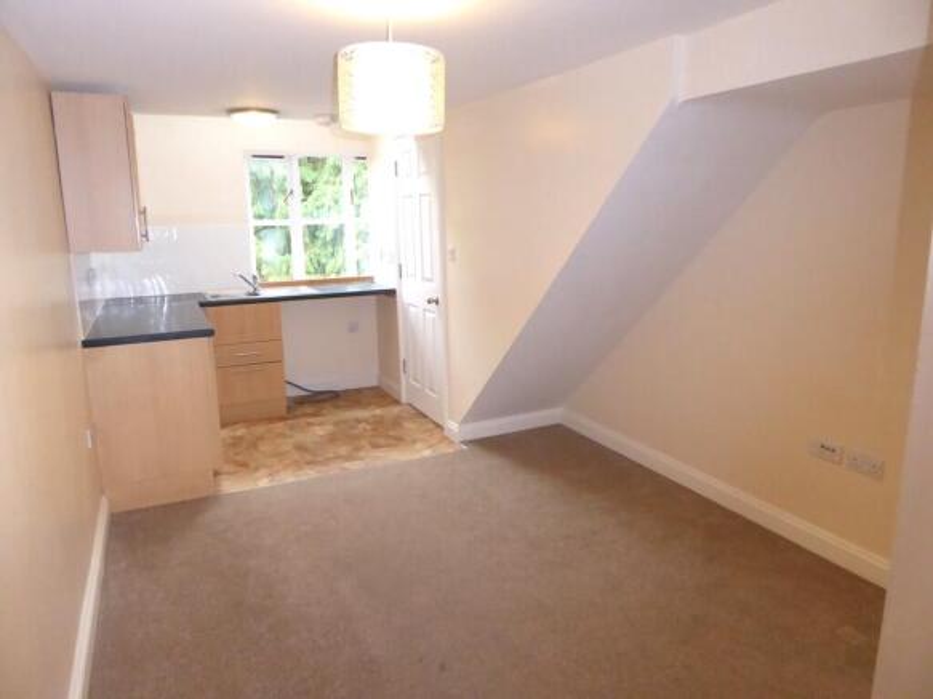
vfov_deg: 54.9
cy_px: 350
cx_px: 466
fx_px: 674
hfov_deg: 69.4
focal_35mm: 25
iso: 800
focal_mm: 4.3
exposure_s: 1/60
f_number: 3.3
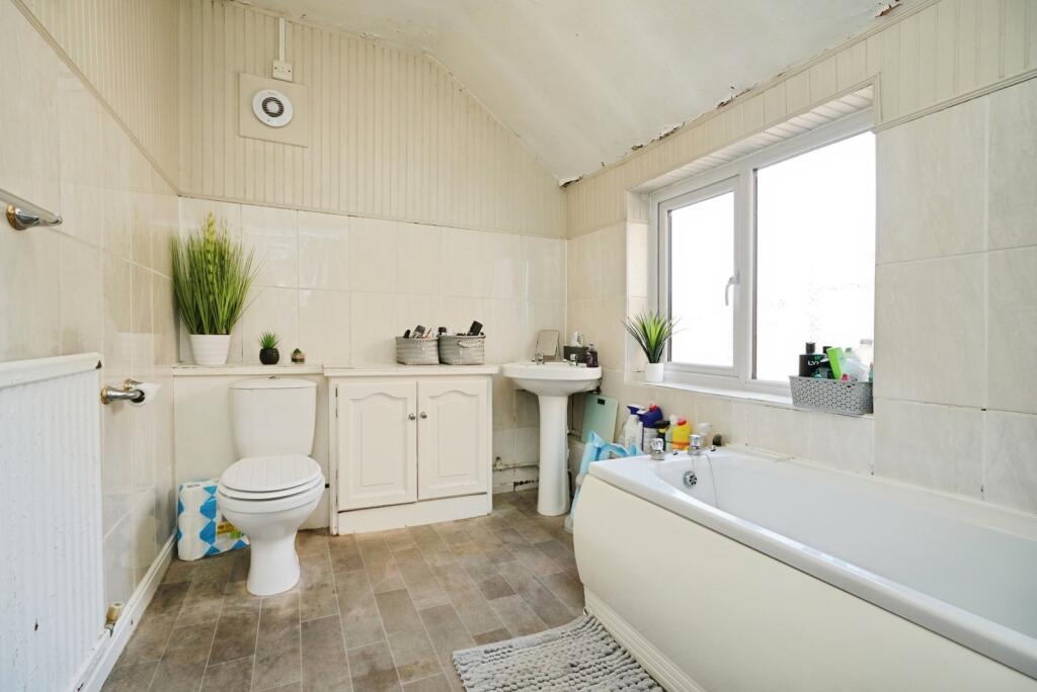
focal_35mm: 16
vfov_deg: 73.8
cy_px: 346
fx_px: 461
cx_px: 518
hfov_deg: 96.7
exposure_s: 1/125
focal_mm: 16
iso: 2000
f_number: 7.1
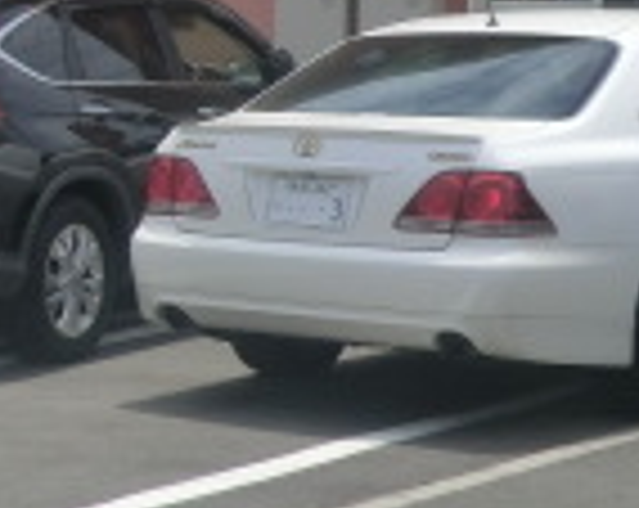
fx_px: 2416
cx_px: -328
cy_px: 112
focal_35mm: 128
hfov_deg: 14.1
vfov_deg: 12.0
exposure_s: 1/250
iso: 80
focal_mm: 5.2
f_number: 7.9
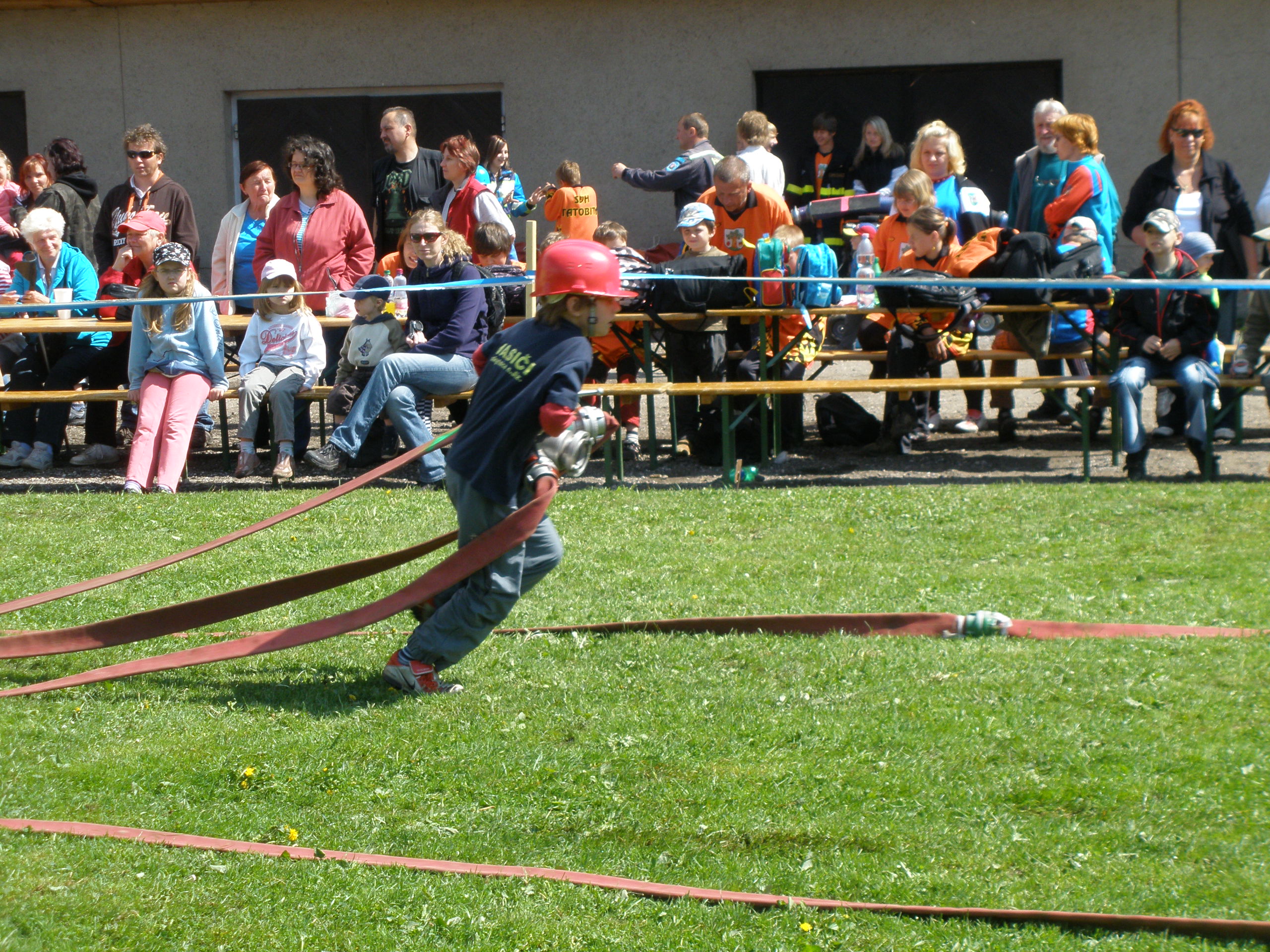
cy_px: 476
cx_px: 635
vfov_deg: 18.2
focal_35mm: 81
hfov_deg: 24.1
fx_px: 2972
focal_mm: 14.1
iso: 125
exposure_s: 1/400
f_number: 4.8
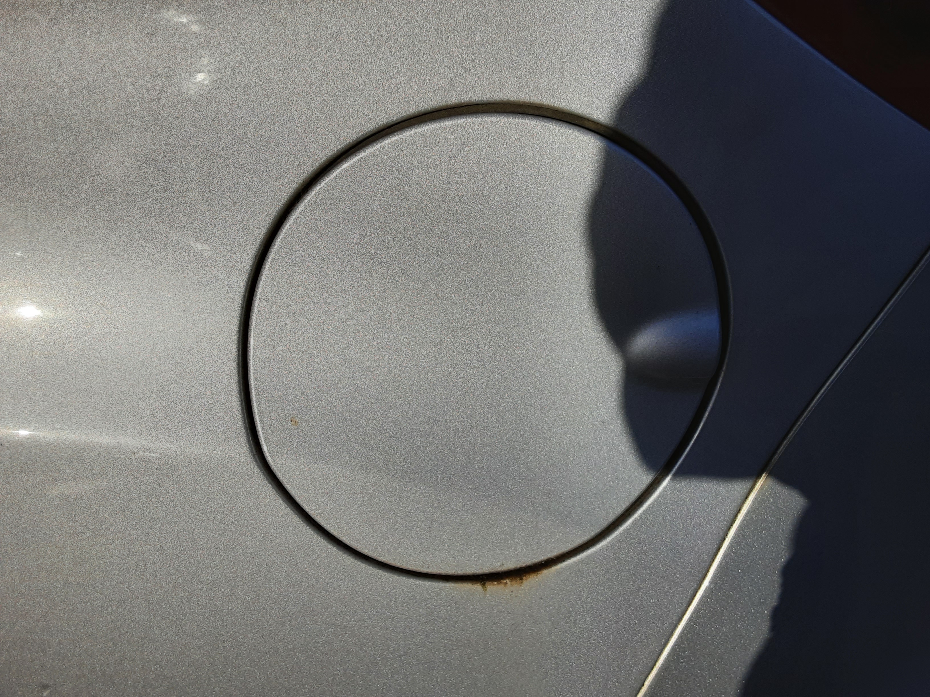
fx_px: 725
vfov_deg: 51.4
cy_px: 348
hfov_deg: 65.3
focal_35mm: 27
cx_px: 465
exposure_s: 1/4255
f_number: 1.9
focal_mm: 2.91
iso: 40
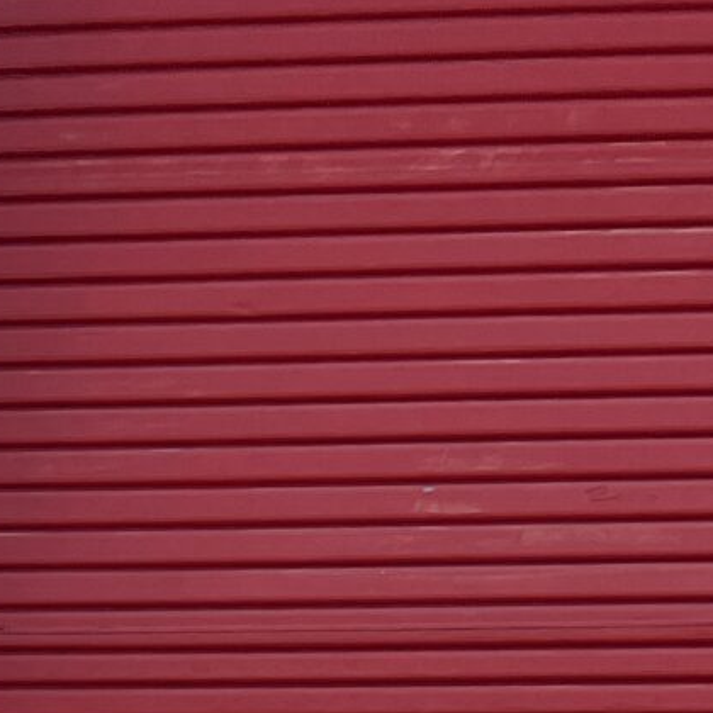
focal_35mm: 140
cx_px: -1083
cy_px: 1599
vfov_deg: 10.9
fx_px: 3262
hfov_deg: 10.5
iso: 50
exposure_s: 1/3356
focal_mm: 5.7
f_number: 1.5
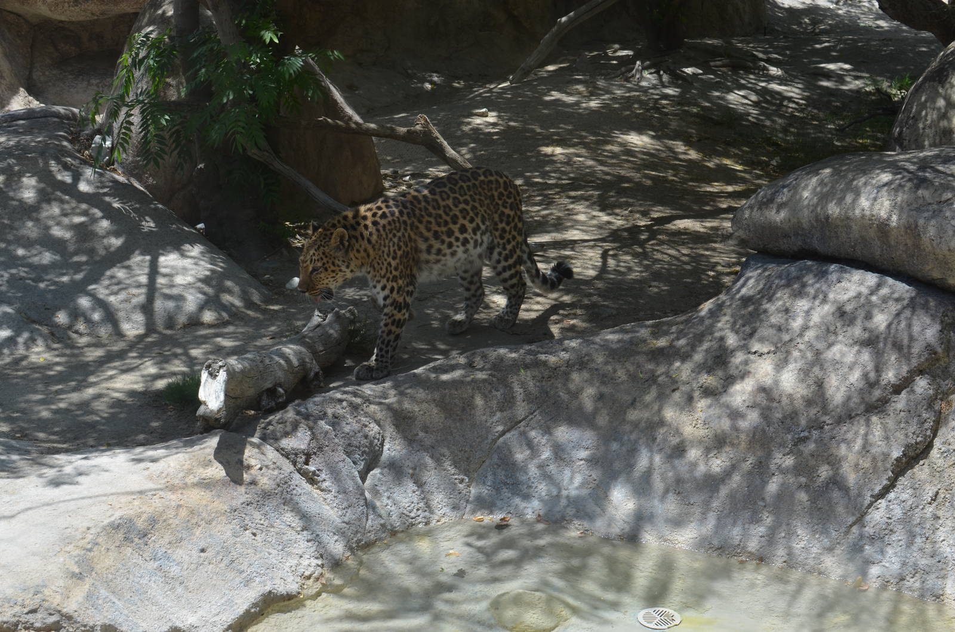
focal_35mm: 52
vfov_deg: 25.6
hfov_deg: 37.9
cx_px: 478
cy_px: 316
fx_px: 1390
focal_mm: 35
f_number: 7.1
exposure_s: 1/200
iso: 200
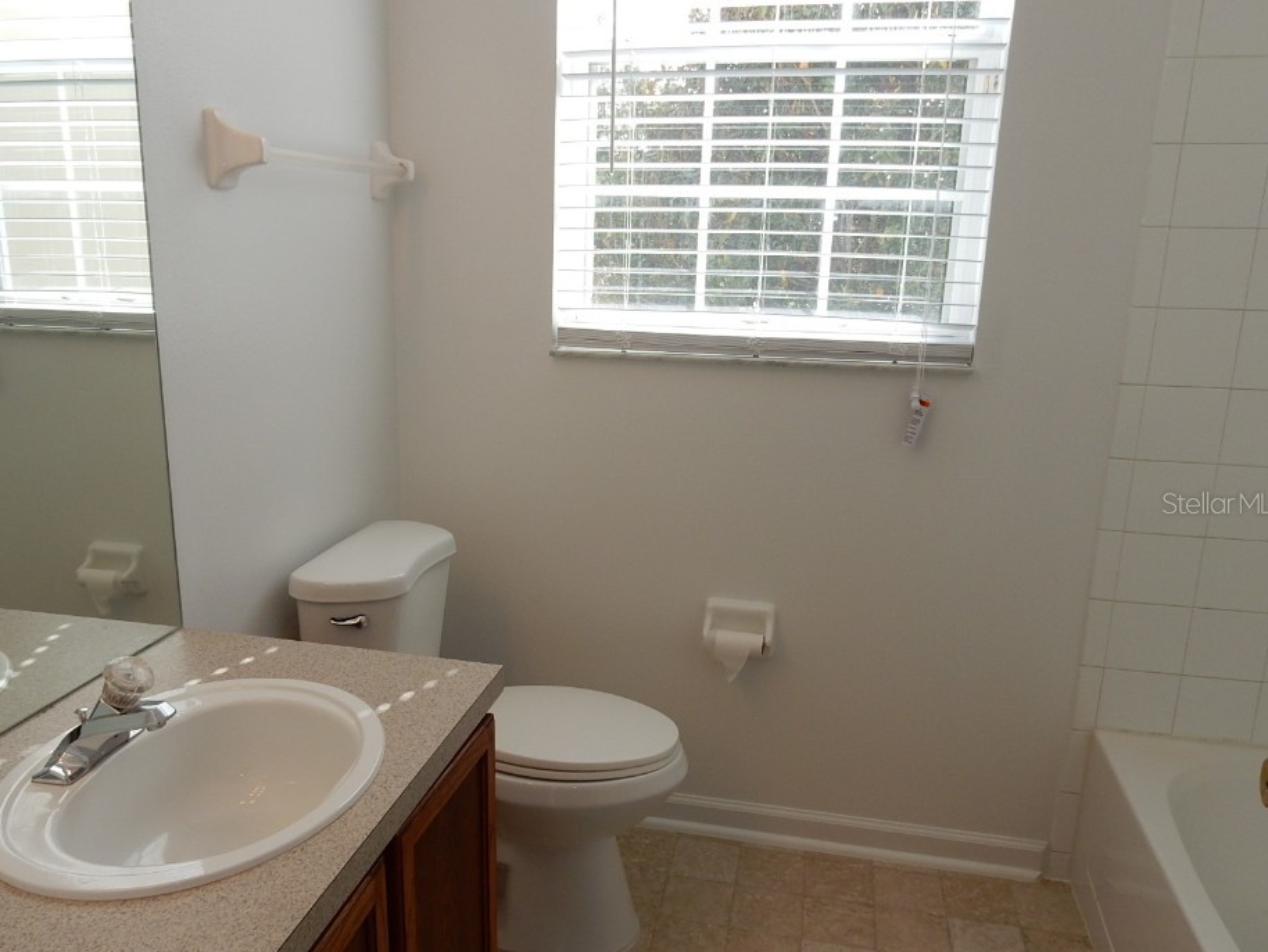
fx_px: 1026
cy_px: 502
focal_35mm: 28
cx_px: 583
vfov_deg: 49.7
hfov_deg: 63.3
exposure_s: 1/200
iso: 125
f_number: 3.7
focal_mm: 4.5
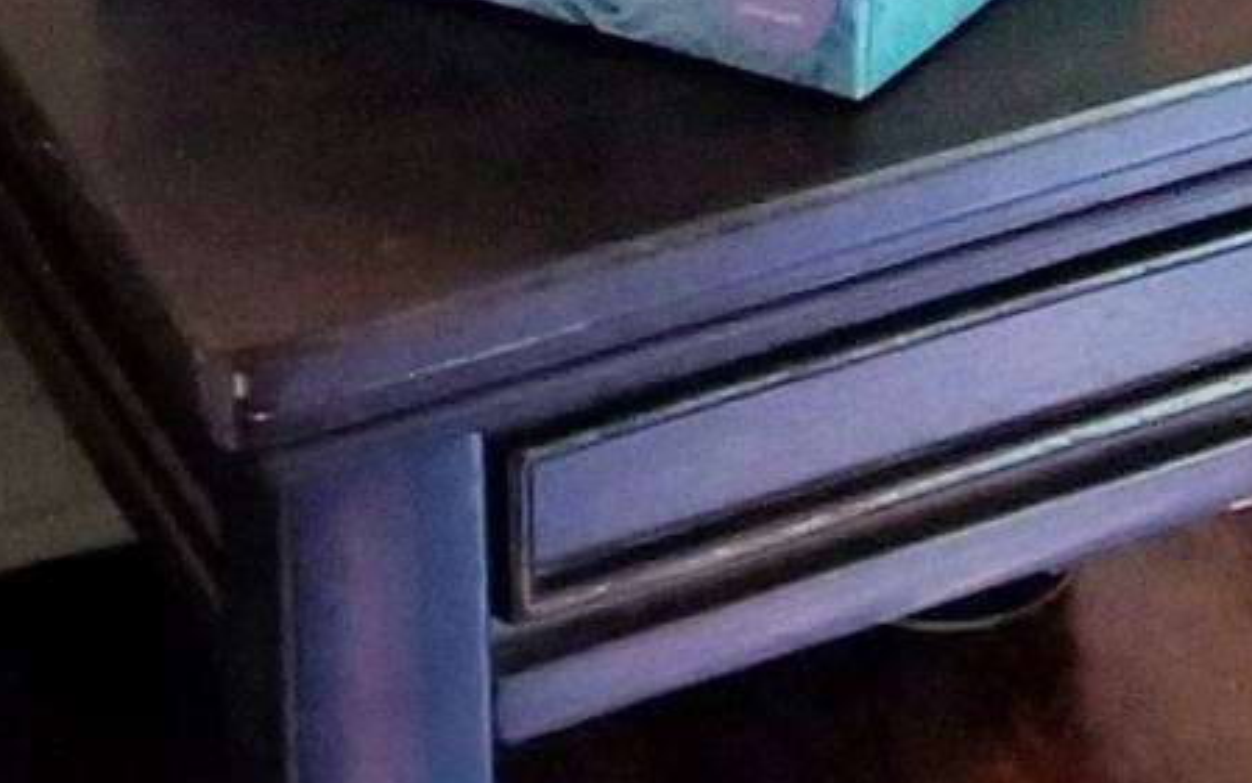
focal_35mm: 184
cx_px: 1893
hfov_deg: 10.9
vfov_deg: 6.0
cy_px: -2324
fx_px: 6281
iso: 250
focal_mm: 4.25
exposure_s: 1/20
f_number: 1.7
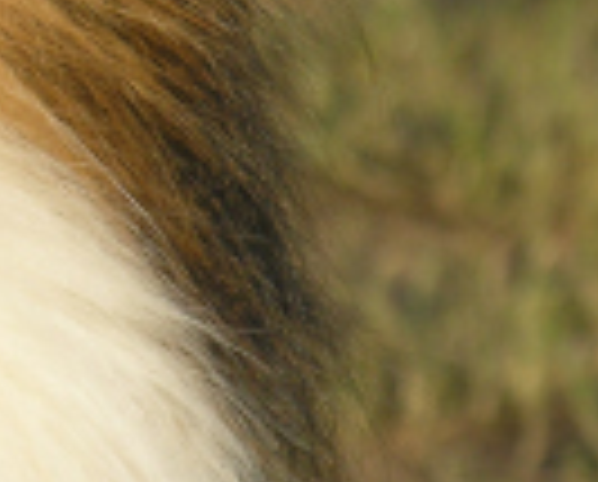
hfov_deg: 2.0
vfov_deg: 1.6
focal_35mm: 984
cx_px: -710
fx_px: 17454
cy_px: -236
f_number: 5.8
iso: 50
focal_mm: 49
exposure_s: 1/134
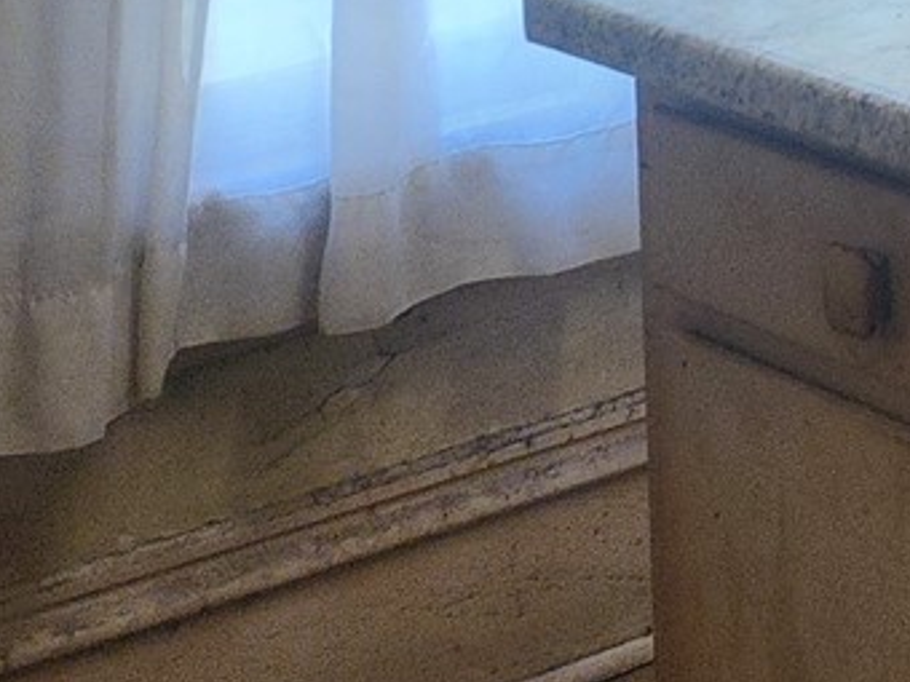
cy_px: -789
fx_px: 3417
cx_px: 2345
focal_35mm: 130
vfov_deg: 10.3
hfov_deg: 11.7
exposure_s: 1/120
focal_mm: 6.4
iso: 125
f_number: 1.8
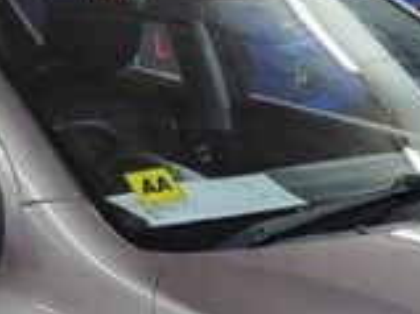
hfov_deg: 19.9
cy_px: 406
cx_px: 317
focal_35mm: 98
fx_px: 1188
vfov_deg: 14.5
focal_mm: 3.08
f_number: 2
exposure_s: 1/50
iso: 250
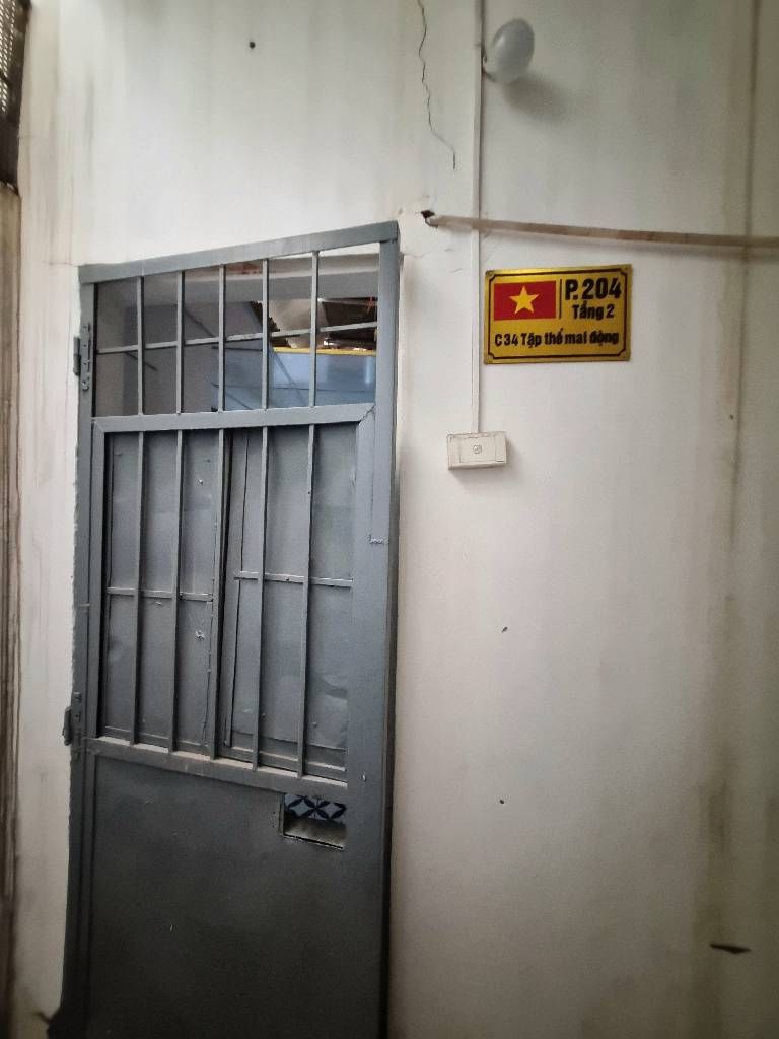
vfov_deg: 106.2
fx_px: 390
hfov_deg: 89.9
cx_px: 390
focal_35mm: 13
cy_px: 520
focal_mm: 1.74
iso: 640
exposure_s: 1/25
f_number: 2.2
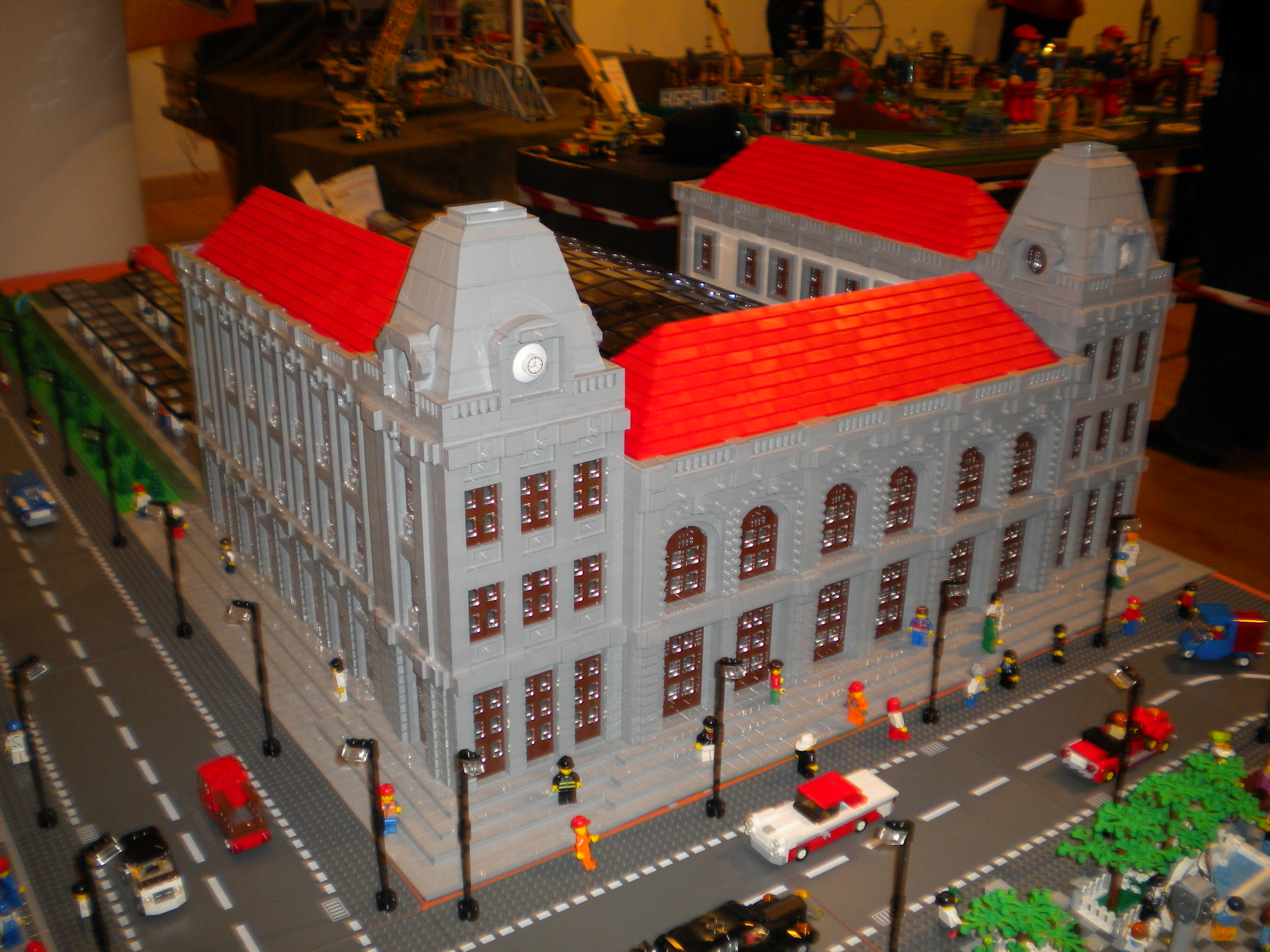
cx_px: 635
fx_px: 1284
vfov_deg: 40.7
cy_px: 476
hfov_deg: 52.6
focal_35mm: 35
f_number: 3.1
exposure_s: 1/30
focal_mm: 6.3
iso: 100
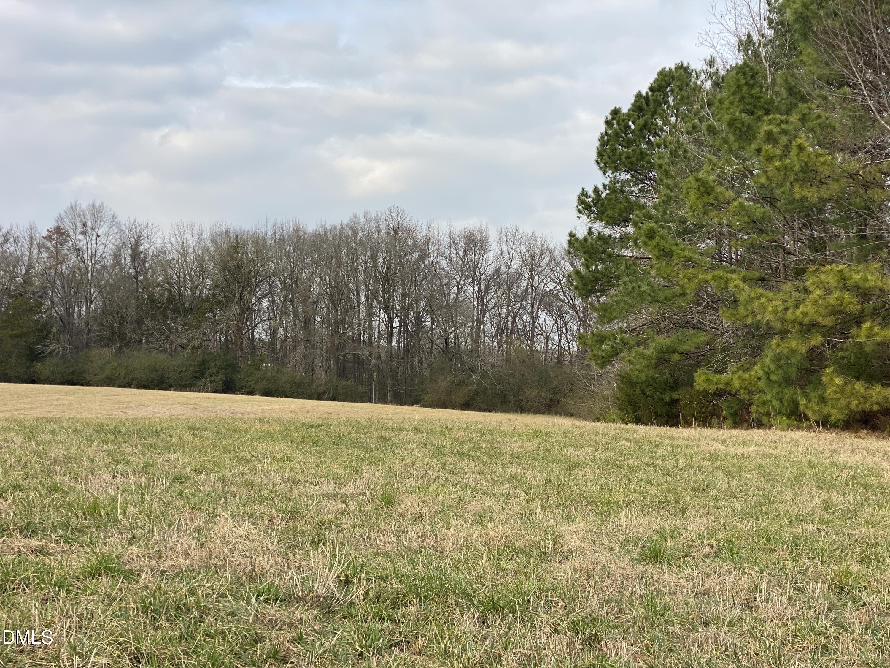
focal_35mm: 52
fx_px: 1337
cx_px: 445
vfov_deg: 28.0
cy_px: 334
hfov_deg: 36.8
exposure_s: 1/813
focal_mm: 6
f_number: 2
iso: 20
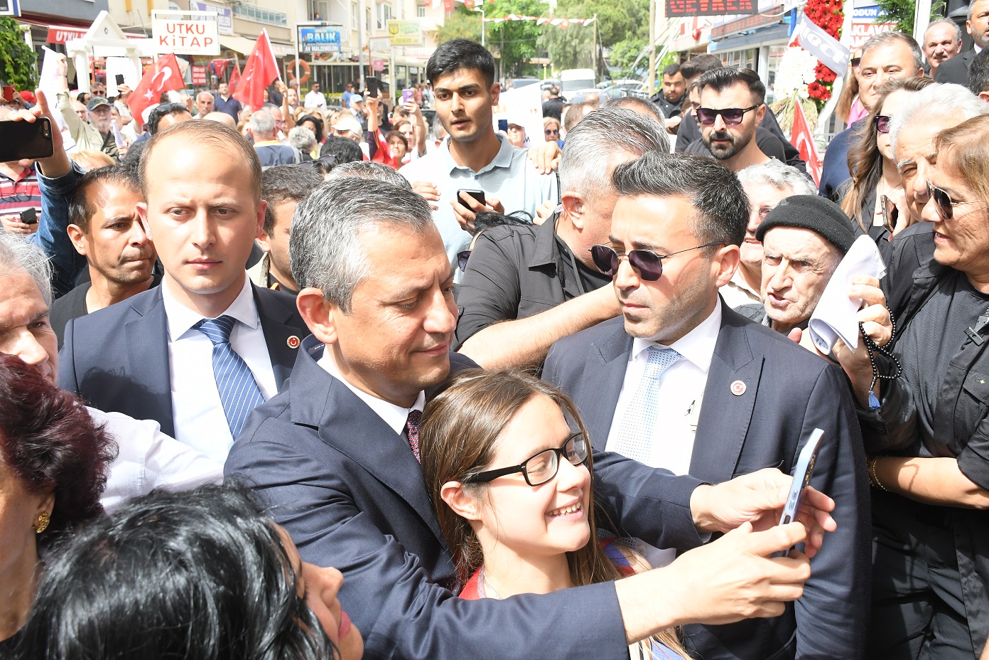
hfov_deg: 55.8
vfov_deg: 38.9
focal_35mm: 34
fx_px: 934
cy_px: 330
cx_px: 494
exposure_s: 1/800
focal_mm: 23
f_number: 7.1
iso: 1250
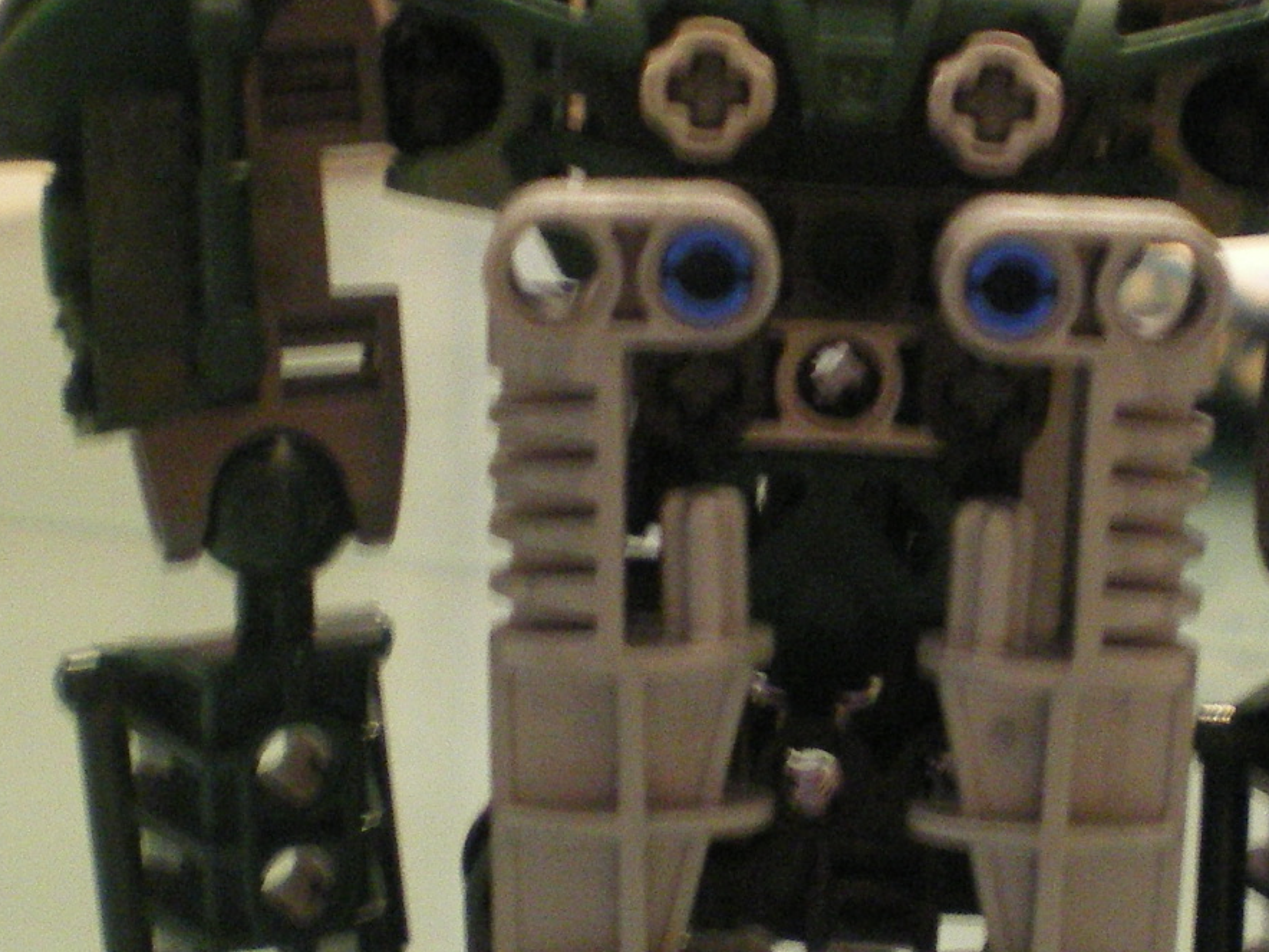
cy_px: 389
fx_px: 3629
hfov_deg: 19.7
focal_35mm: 99
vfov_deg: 14.9
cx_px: 960
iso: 400
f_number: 3.1
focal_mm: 6.3
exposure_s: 1/8
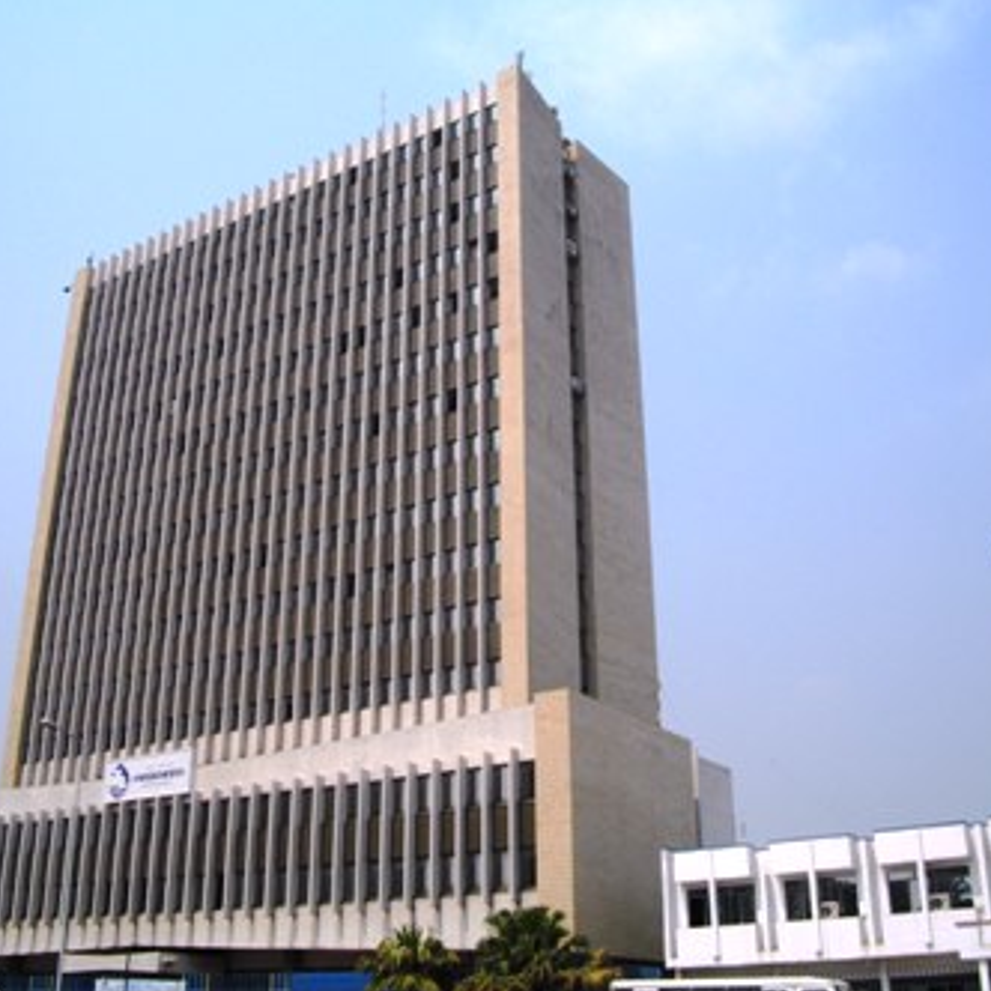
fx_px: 1198
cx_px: 460
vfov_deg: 44.9
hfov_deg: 44.9
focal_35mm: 37
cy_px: 496
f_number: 8.8
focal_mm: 5.7
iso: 100
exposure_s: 1/250
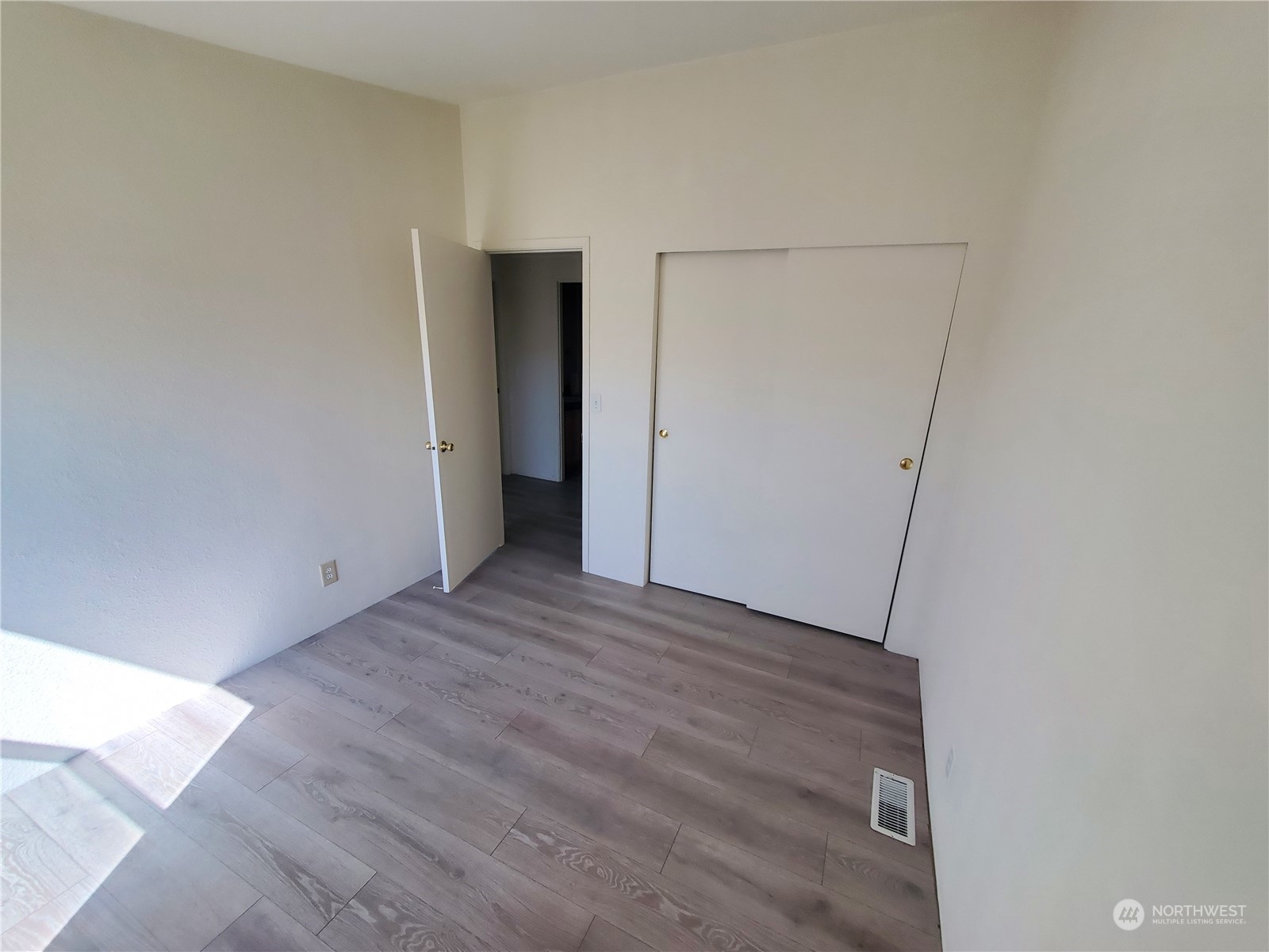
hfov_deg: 106.2
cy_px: 476
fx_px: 477
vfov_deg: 89.9
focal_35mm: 13
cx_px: 634
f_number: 2.2
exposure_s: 1/120
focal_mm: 1.8
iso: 80
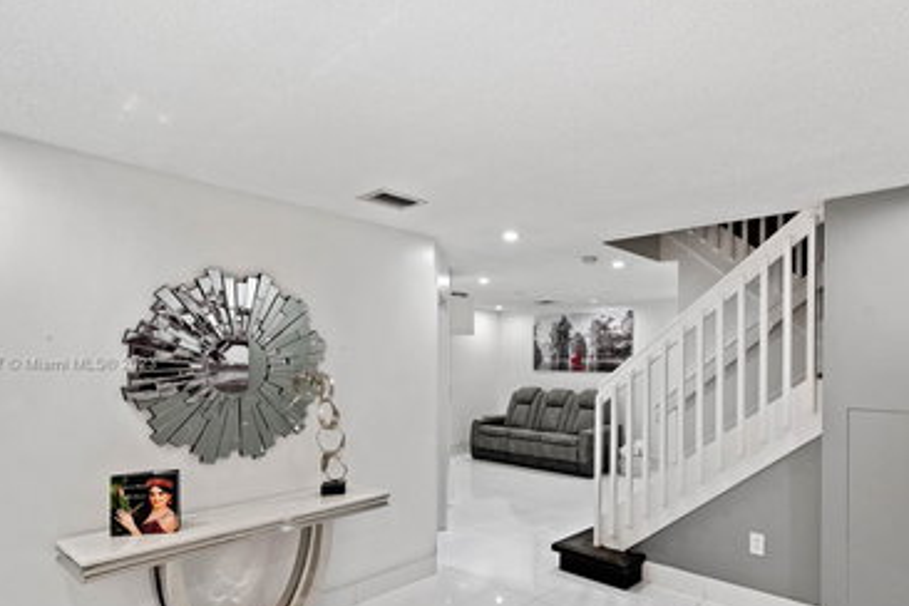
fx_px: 530
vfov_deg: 59.0
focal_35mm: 21
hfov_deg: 80.8
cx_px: 514
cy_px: 365
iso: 500
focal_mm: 16
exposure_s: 1/15
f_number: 7.1
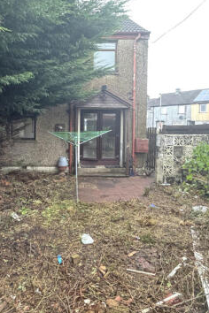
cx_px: 66
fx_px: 209
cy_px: 128
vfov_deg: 73.1
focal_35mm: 24
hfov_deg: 51.9
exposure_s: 1/60
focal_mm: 2.22
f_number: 2.2
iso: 640
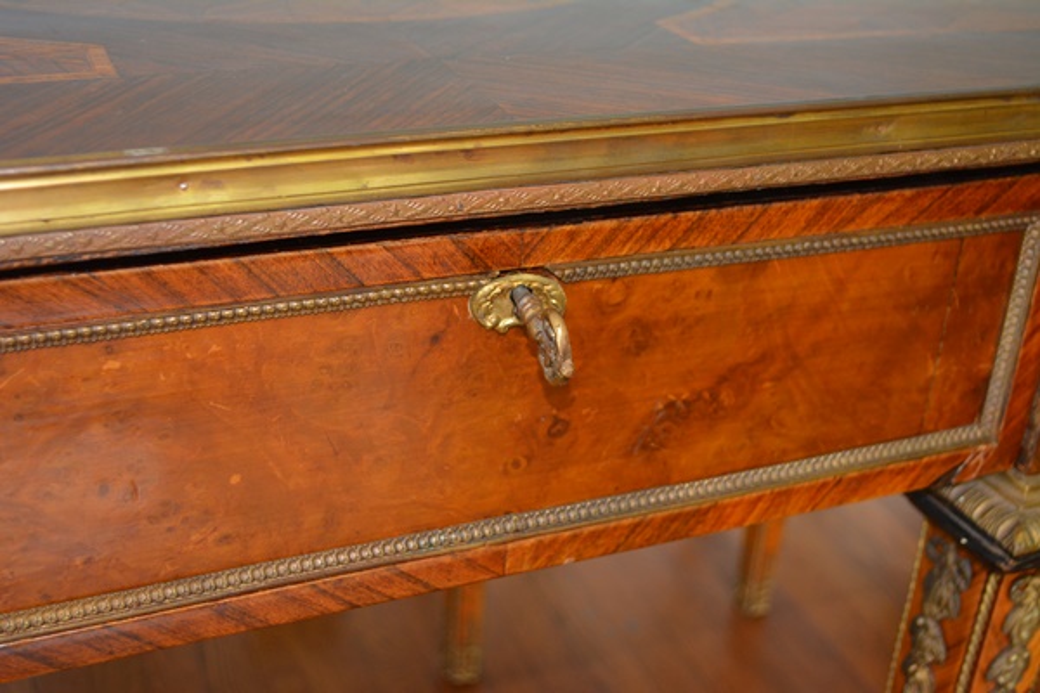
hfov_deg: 43.6
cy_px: 346
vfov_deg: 29.9
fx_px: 1300
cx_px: 520
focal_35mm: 45
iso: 1100
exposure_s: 1/60
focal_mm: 30
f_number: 4.5
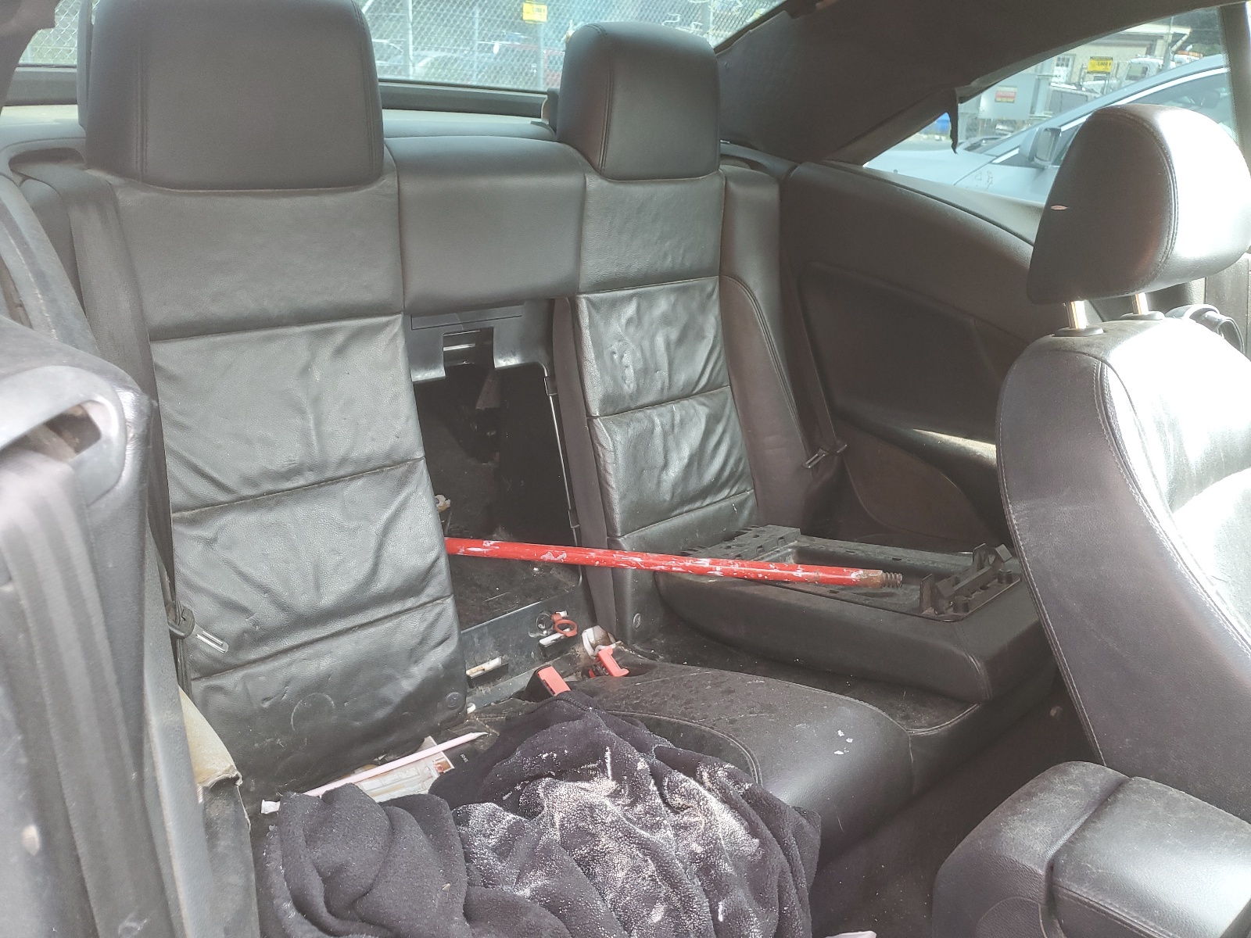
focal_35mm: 26
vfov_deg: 53.1
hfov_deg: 67.3
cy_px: 469
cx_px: 626
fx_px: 940
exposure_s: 1/60.2
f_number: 1.5
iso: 64
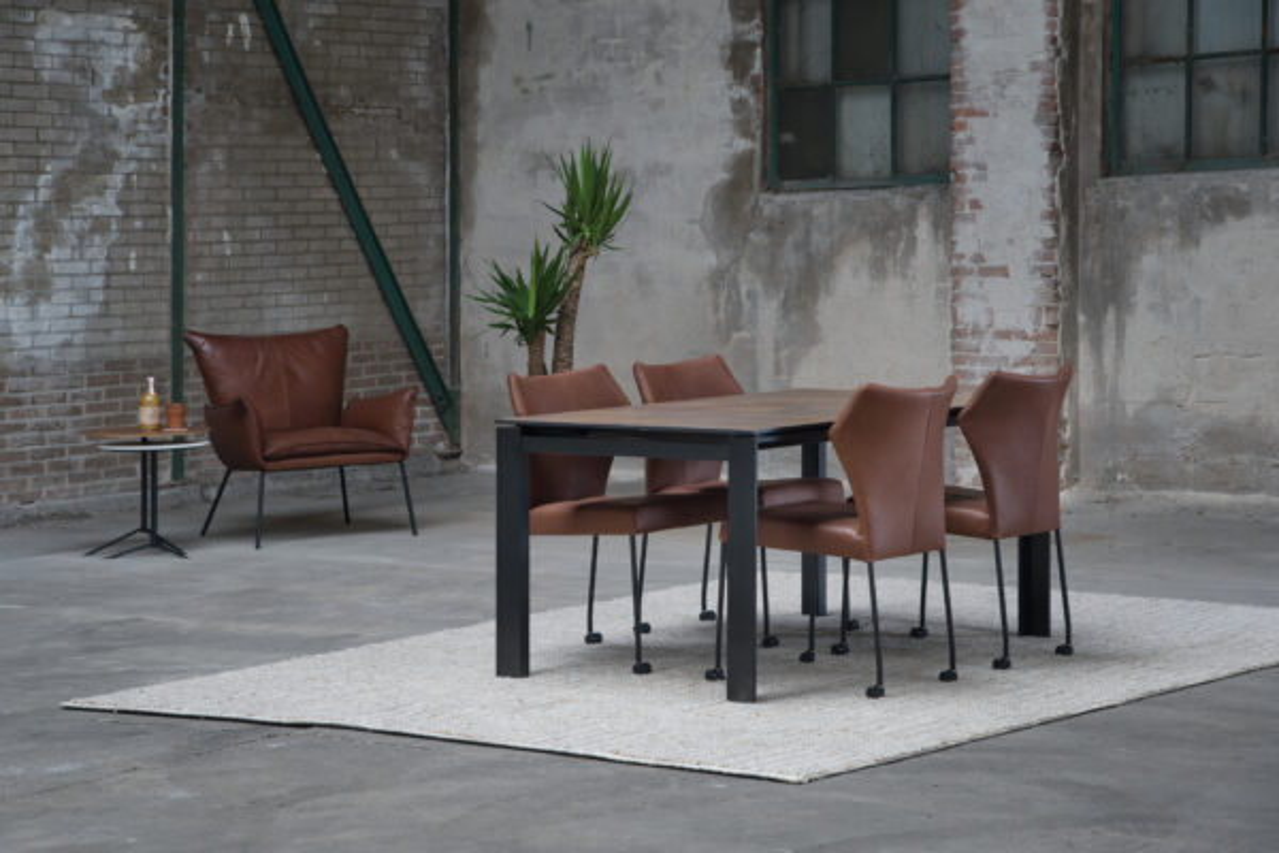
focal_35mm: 86
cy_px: 426
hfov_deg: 23.6
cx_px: 640
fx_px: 3055
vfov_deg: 15.9
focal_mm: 86
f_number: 8
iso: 200
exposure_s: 1/5
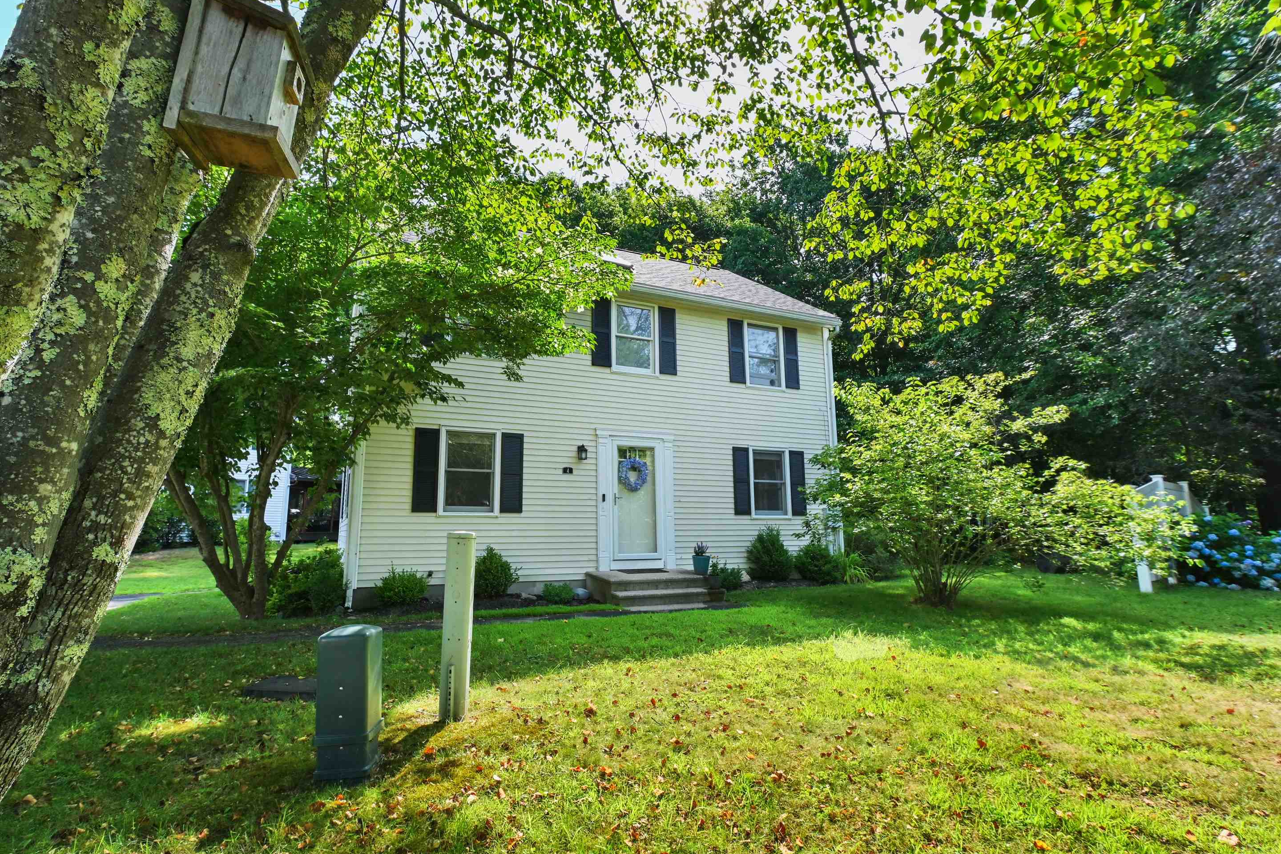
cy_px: 402
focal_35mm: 16
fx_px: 569
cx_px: 612
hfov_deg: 96.7
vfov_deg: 73.7
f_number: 7.1
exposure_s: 1/200
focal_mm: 10
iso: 320
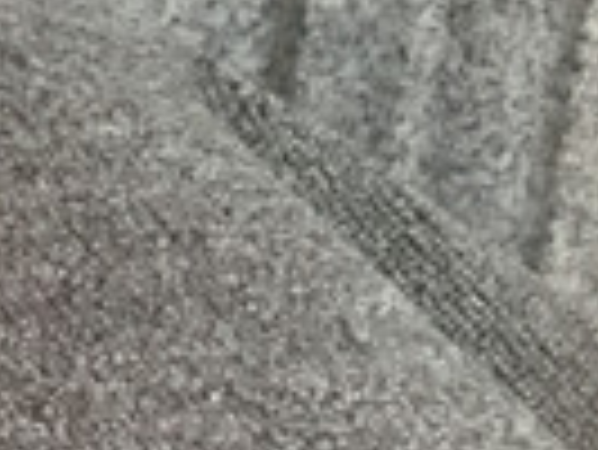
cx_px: -1416
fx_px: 3631
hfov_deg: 7.7
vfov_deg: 6.9
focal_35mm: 210
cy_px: -434
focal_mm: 3.3
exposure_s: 1/309
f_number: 2.4
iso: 25
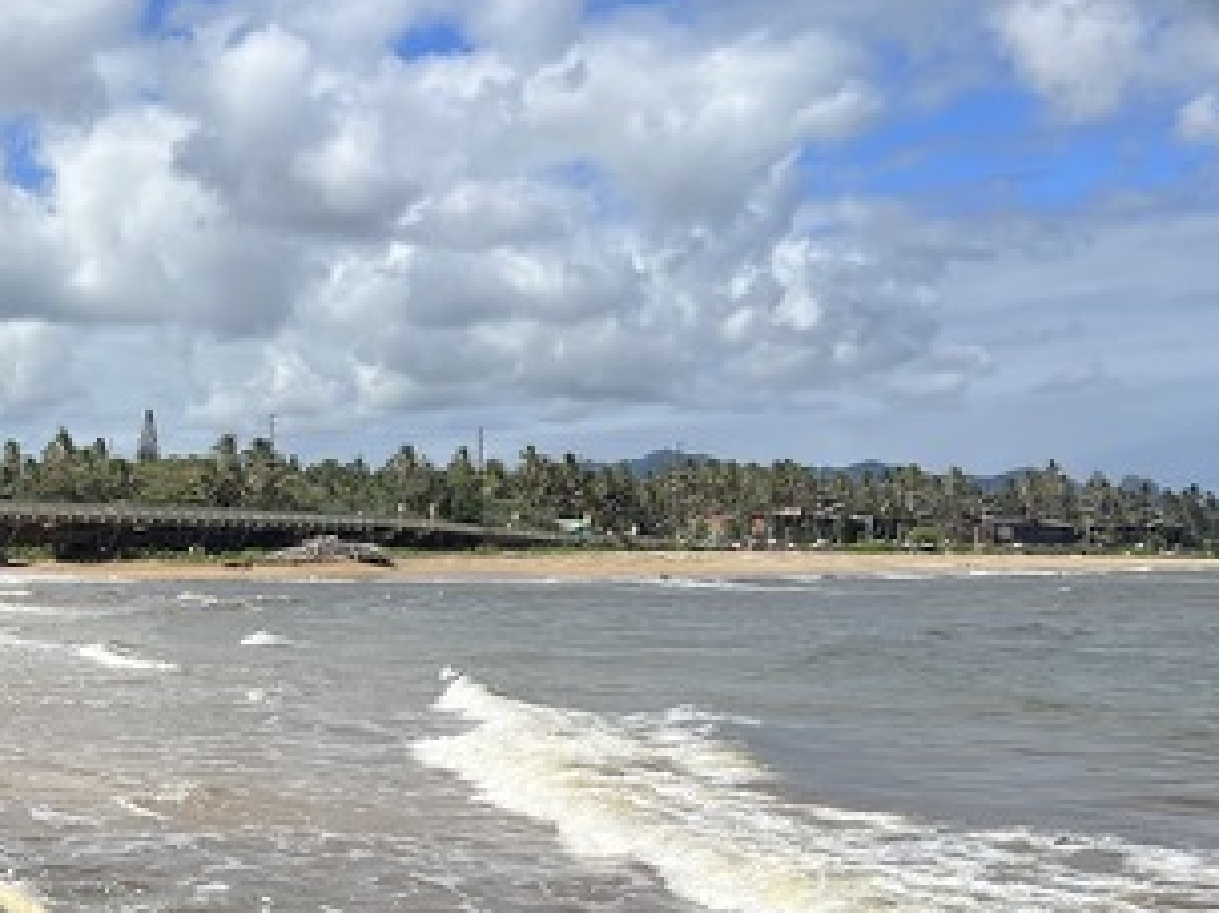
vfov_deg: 26.2
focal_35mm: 55
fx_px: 1936
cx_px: 56
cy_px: 684
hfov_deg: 32.7
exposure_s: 1/5319
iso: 50
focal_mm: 5.7
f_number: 1.5
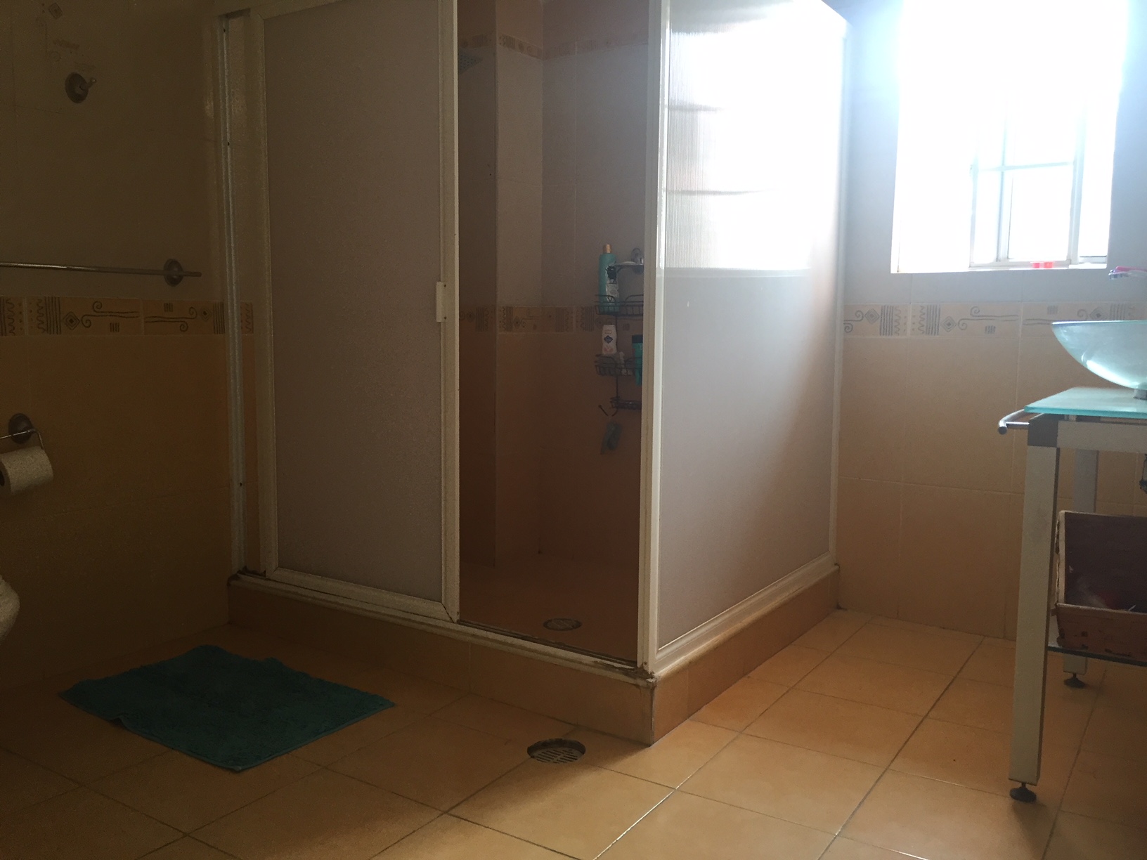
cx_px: 574
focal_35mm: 29
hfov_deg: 61.7
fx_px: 961
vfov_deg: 48.2
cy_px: 430
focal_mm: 4.15
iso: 50
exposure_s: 1/30
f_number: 2.2
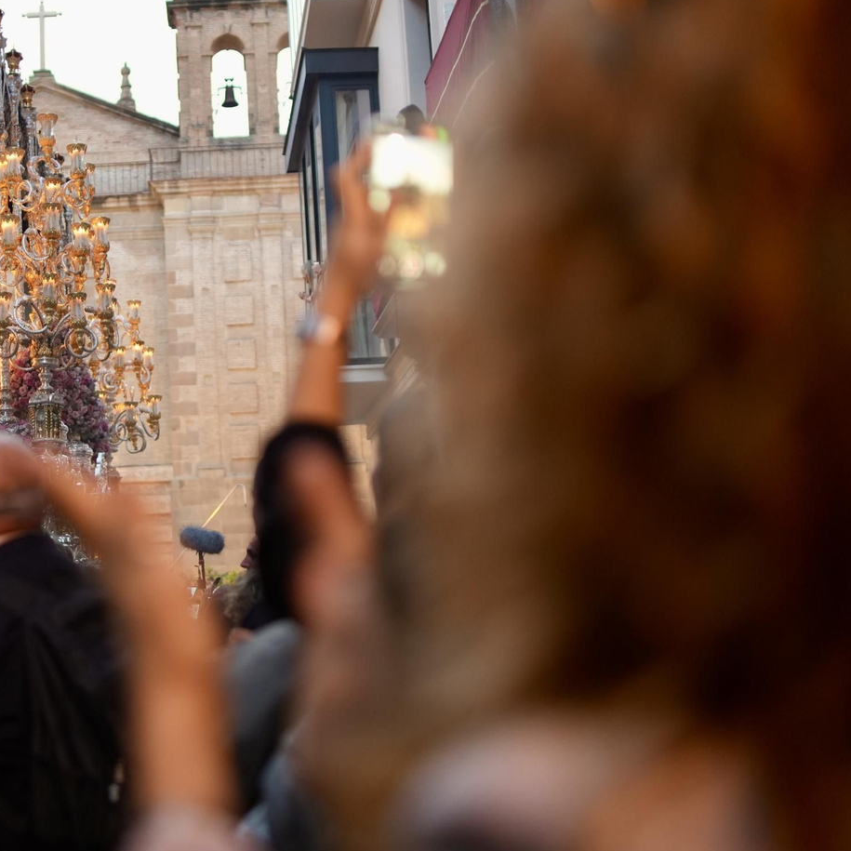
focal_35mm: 52
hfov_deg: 31.9
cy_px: 401
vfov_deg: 32.8
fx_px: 1446
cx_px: 168
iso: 1000
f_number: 1.4
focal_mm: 35
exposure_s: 1/200
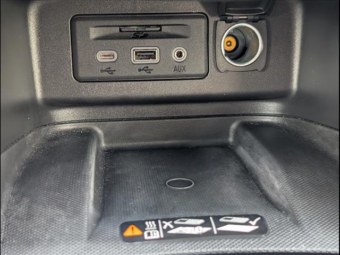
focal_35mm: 49
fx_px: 481
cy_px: 128
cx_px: 170
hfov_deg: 38.9
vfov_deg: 29.7
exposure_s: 1/77.5
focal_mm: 6.9
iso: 564
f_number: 1.68
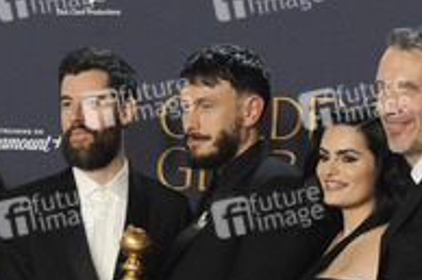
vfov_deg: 7.3
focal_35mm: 186
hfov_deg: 11.0
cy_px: 267
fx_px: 2178
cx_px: 78
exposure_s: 1/125
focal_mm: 80
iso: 2500
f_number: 5
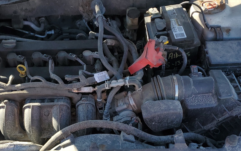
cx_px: 90
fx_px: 295
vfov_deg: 27.9
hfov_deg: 44.0
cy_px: 122
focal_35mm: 45
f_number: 1.5
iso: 50
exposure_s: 1/833
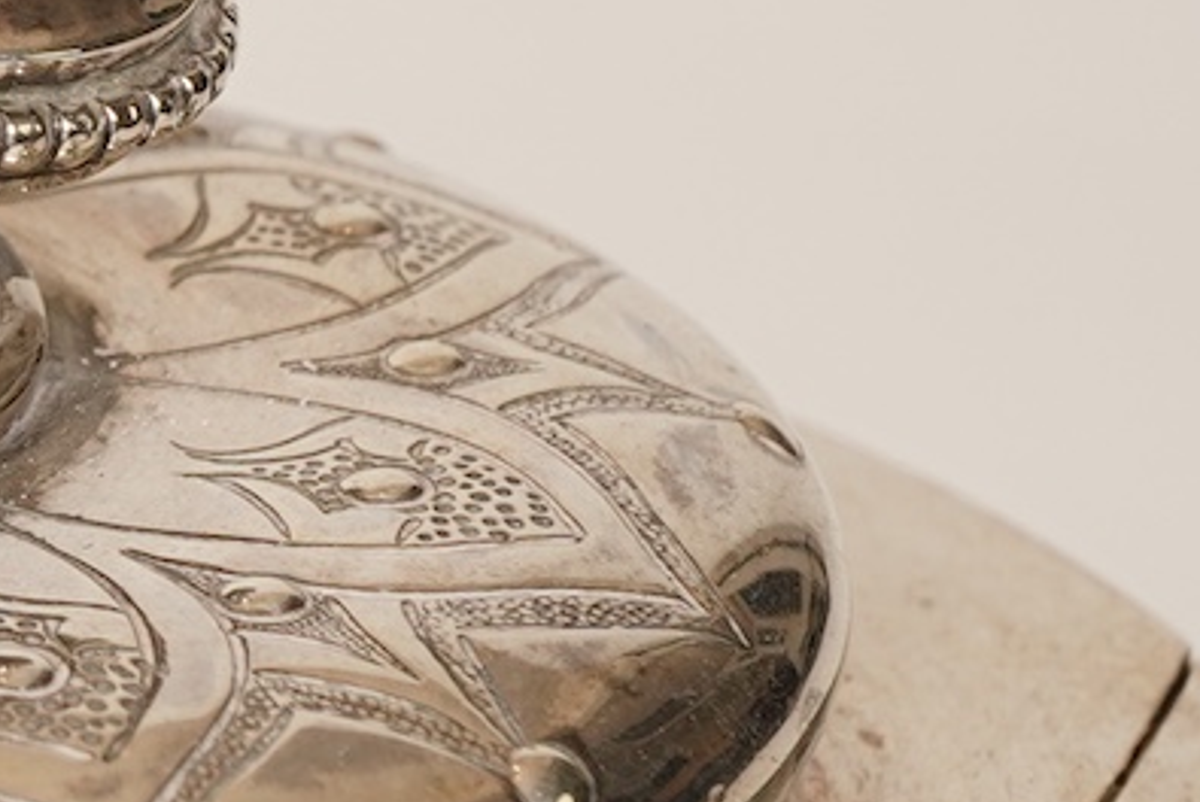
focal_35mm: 192
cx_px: -512
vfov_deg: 7.1
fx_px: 6404
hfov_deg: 10.4
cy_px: 47
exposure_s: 1/125
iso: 500
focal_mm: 30
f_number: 11
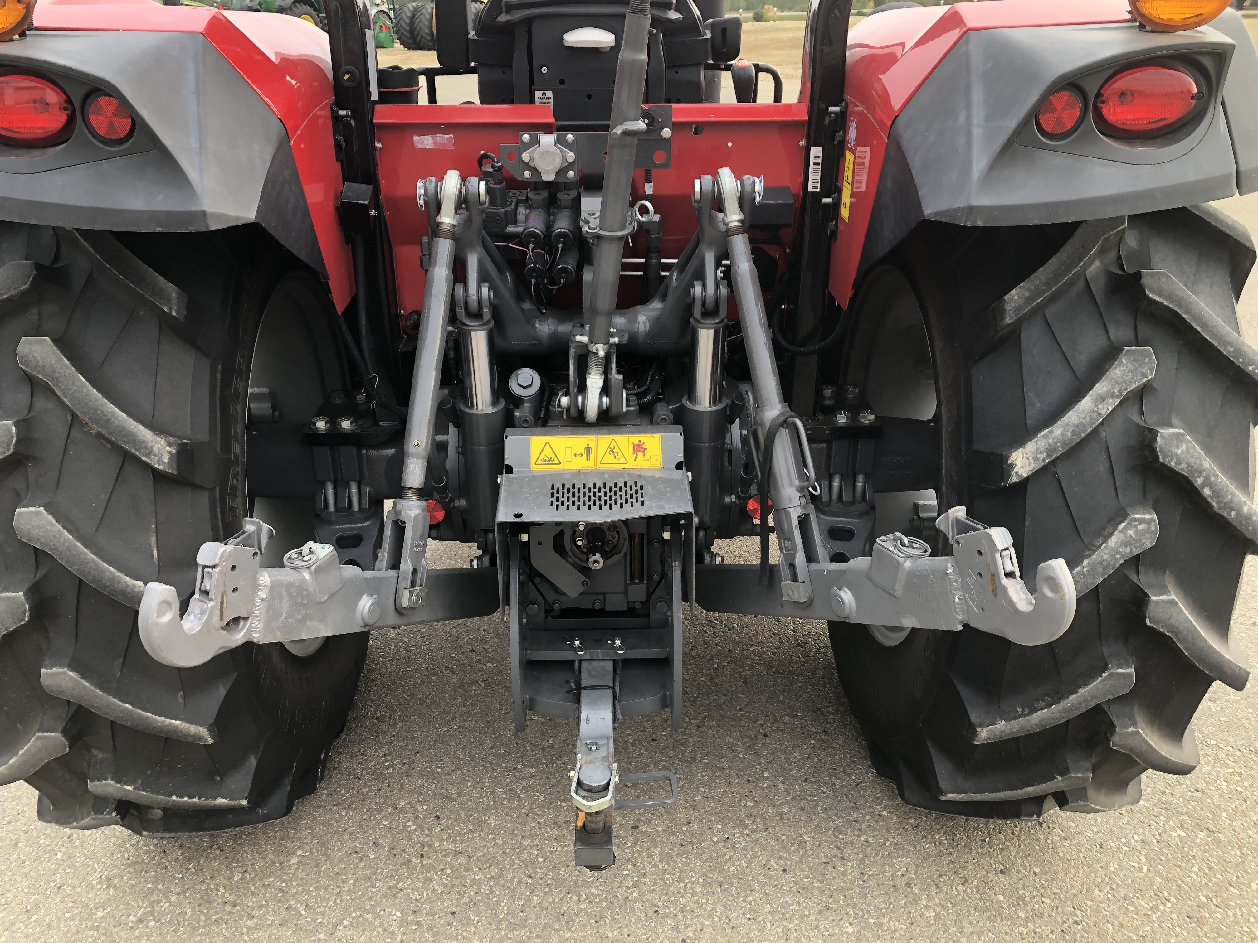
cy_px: 472
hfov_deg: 63.4
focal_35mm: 28
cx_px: 629
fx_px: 1018
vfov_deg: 49.7
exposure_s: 1/120
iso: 50
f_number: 1.8
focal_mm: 3.99
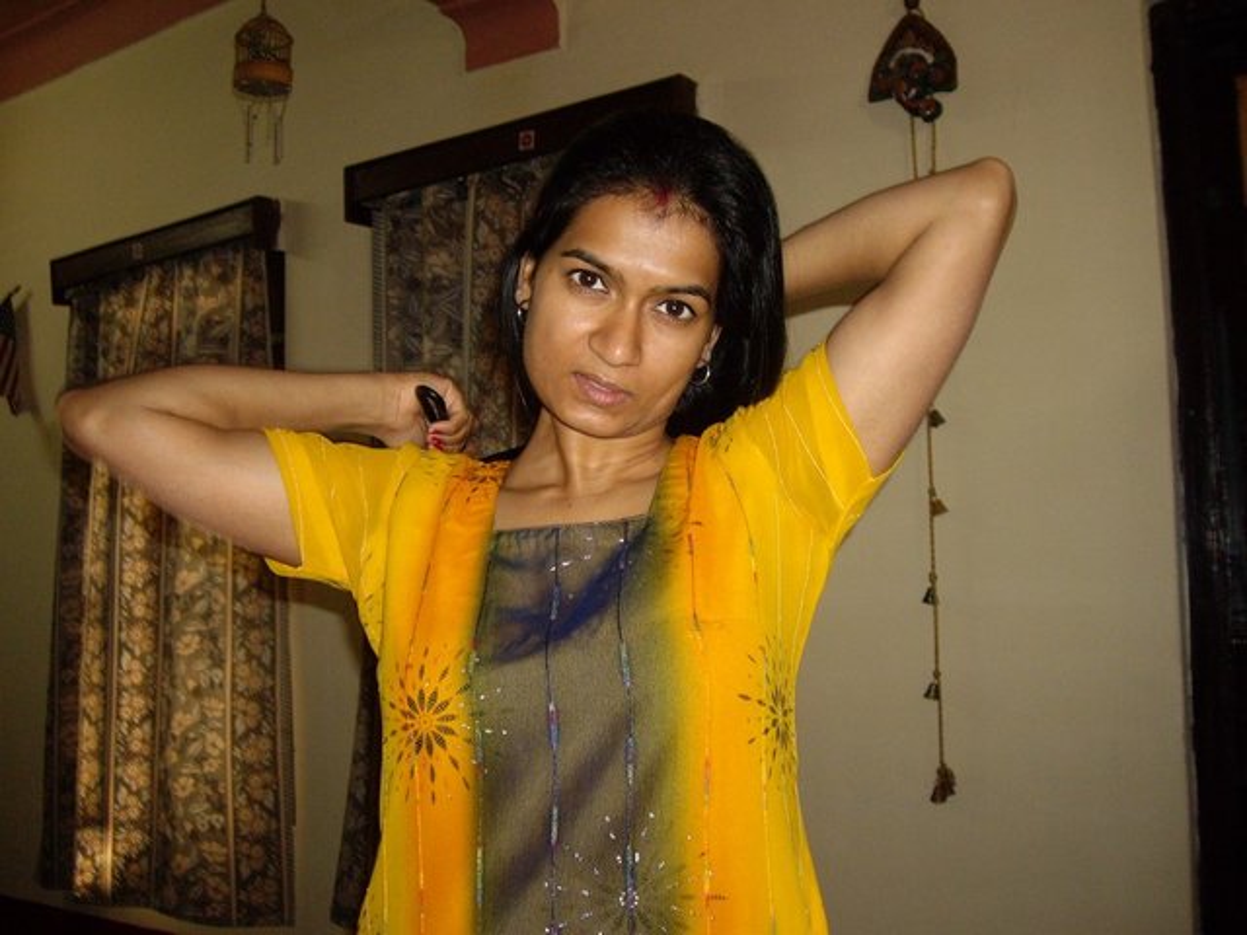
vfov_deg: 37.7
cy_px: 468
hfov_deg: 49.0
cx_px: 624
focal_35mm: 38
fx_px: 1369
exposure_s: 1/40
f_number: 2.7
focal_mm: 6.2
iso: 200
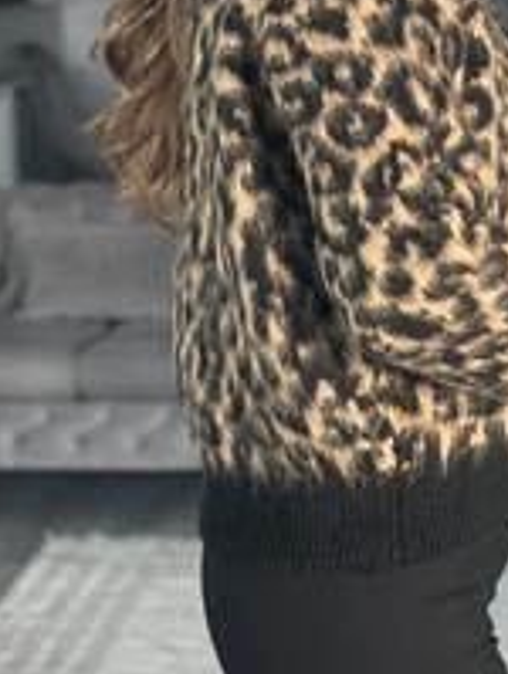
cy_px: 180
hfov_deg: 12.2
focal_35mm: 122
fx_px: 2380
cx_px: 359
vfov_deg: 16.1
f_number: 1.78
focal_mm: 6.86
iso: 100
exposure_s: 1/150
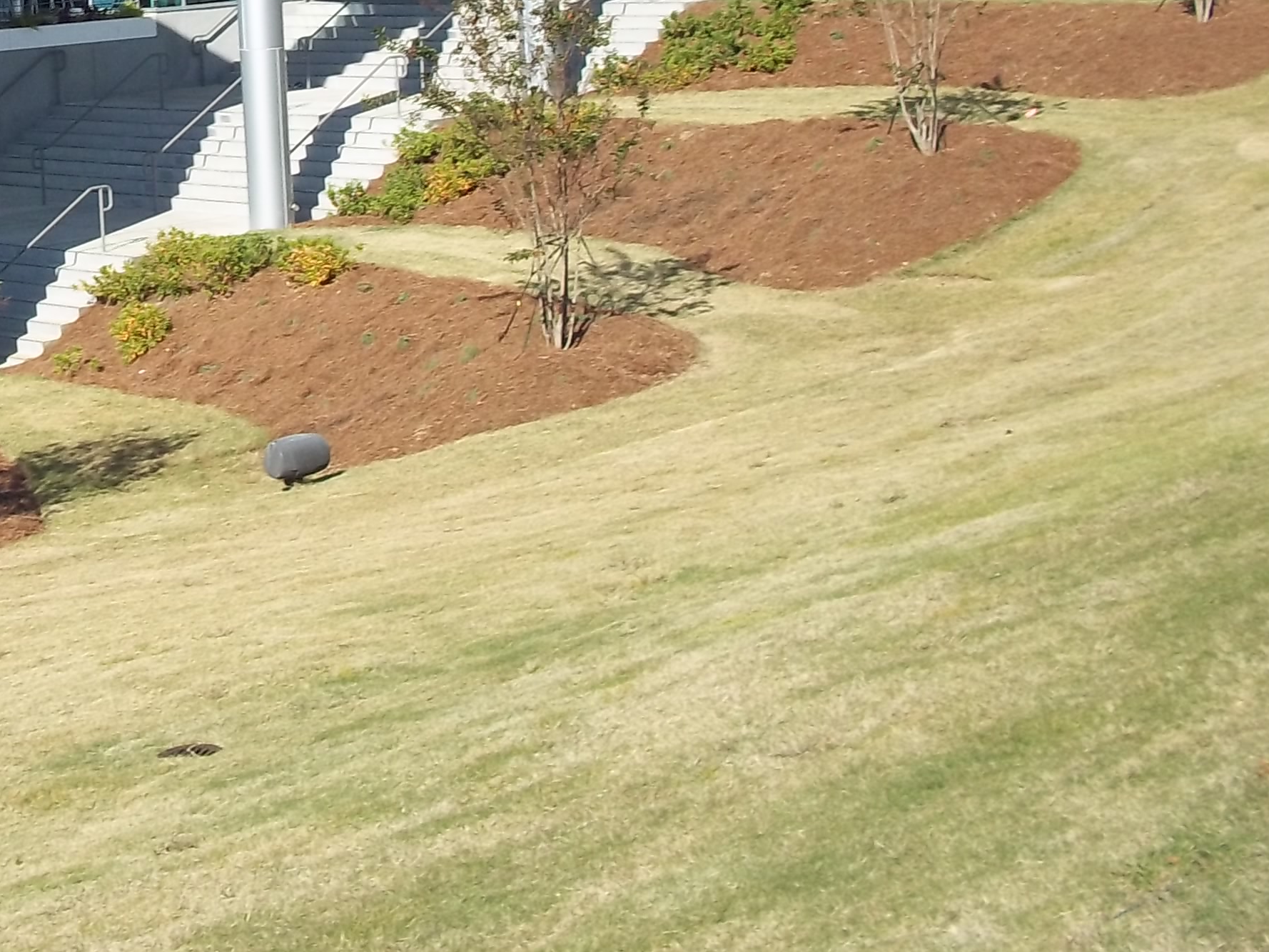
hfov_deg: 23.2
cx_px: 9
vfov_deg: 17.7
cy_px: -61
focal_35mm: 81
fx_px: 2969
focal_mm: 6.5
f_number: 8
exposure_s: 1/160
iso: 80
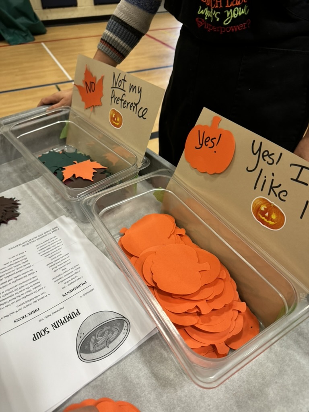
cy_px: 206
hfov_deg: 56.8
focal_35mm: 24
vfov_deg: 71.6
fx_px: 286
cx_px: 154
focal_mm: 6.76
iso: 200
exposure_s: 1/60
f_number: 1.78
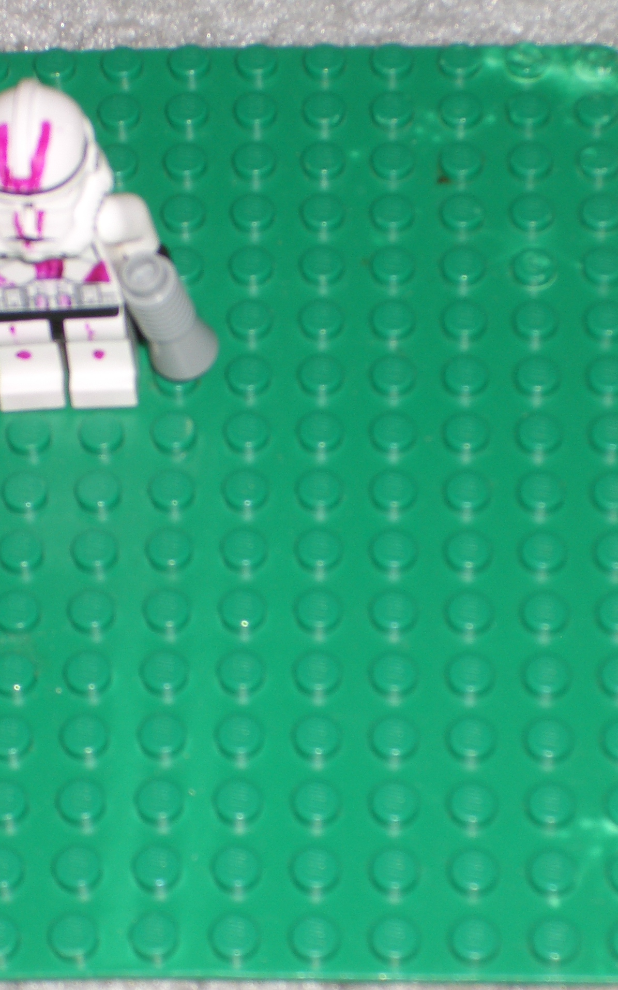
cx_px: 302
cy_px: 497
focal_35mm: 149
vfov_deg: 14.0
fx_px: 4015
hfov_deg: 8.8
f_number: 4.8
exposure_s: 1/60
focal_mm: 17.4
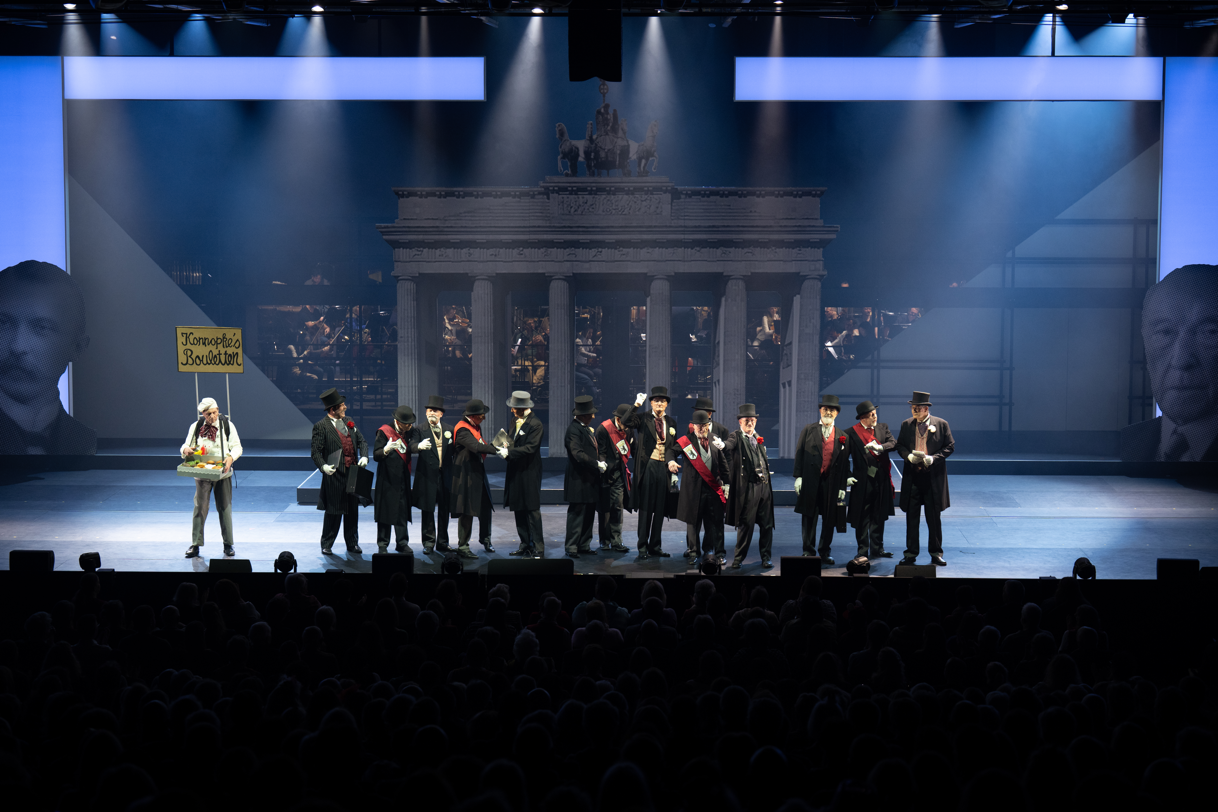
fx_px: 2368
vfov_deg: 19.5
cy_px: 406
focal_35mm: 70
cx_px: 609
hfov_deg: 28.8
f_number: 3.2
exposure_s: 1/200
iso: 800
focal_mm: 70
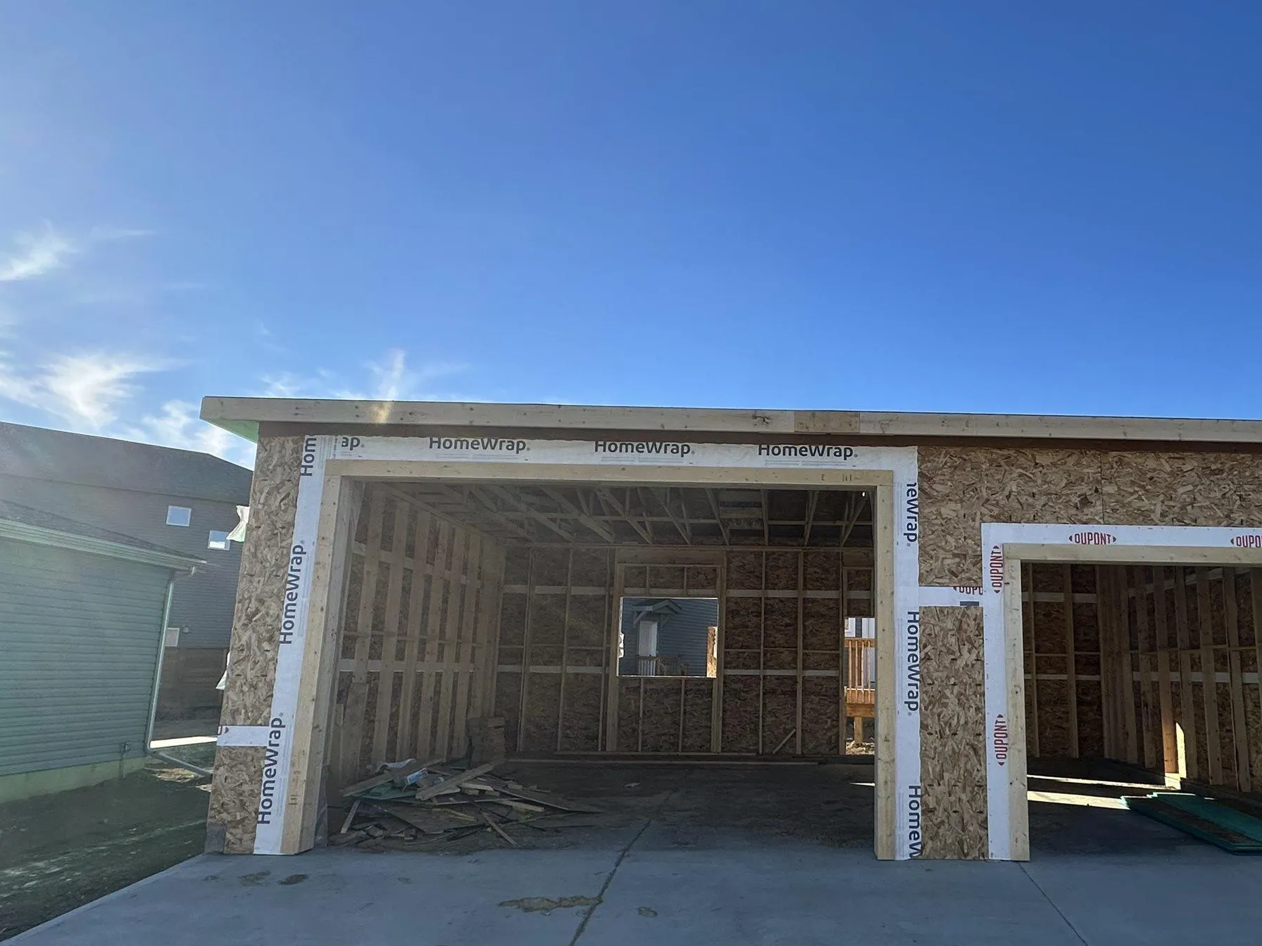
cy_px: 518
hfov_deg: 70.2
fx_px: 875
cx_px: 805
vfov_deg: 56.7
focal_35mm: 24
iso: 50
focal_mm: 2.22
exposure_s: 1/1715
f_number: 2.2
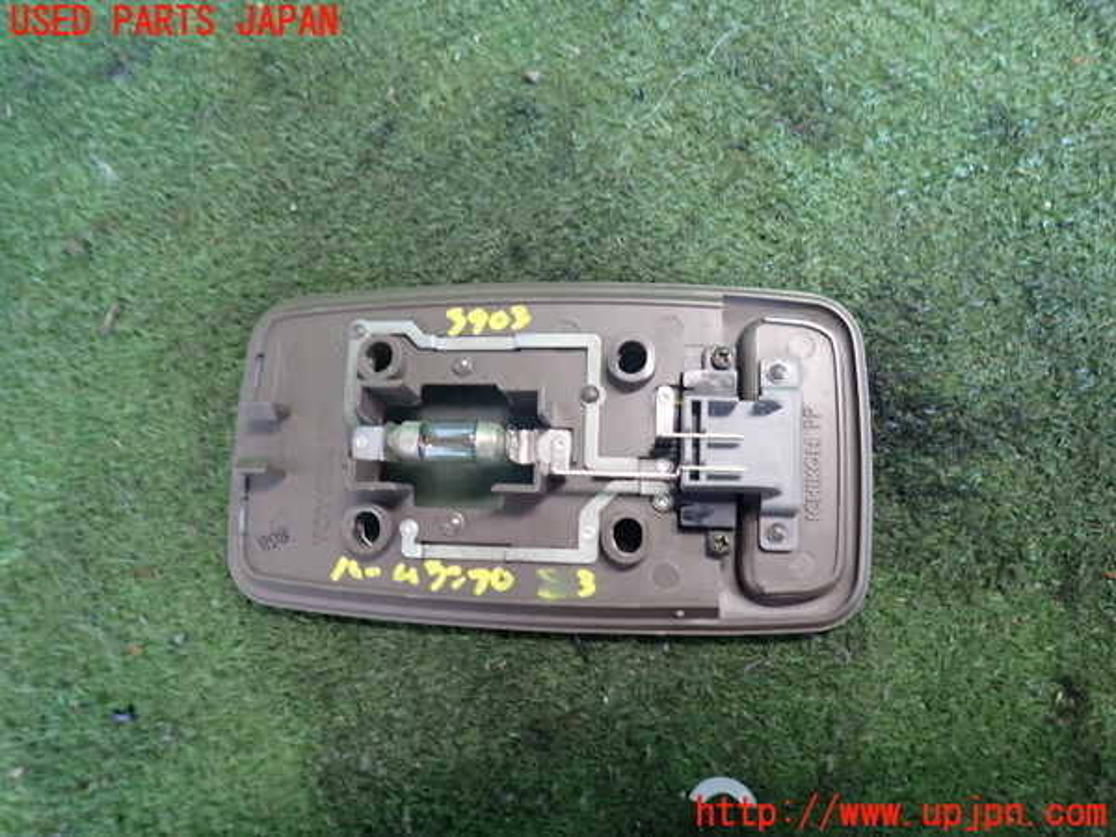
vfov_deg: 54.9
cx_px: 558
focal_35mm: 25
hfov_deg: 69.4
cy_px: 418
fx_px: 806
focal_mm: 4.5
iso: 400
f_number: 2
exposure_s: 1/30
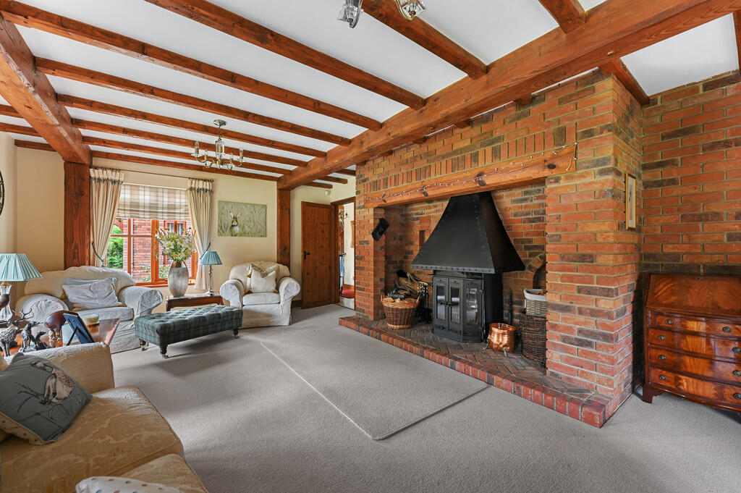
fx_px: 288
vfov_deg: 81.1
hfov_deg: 104.3
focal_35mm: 14
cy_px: 246
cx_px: 370
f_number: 8
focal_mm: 14
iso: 400
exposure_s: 3
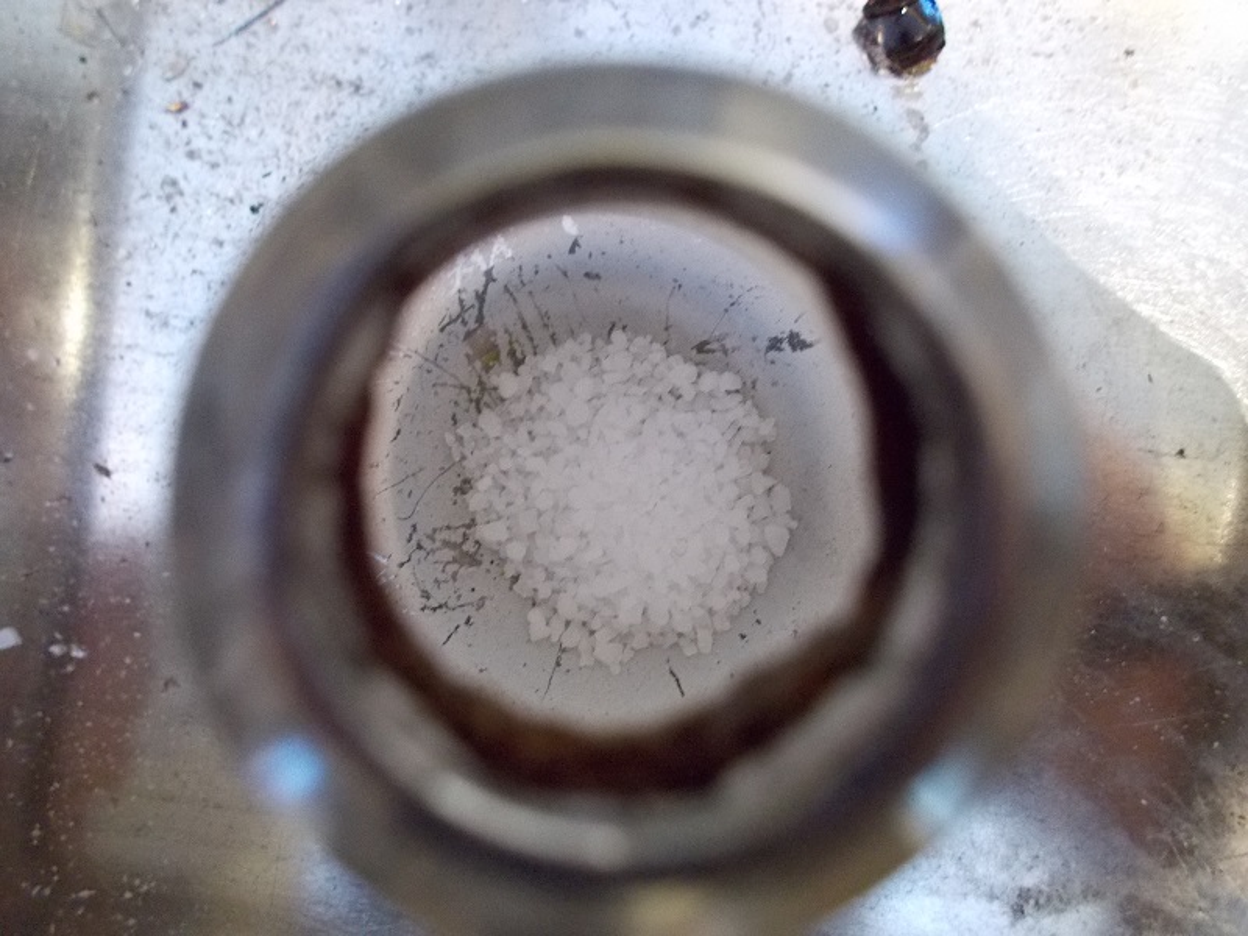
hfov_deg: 61.7
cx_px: 624
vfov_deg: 48.2
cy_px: 468
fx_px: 1046
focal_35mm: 29
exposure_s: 1/6
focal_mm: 4.1
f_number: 3.3
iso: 400
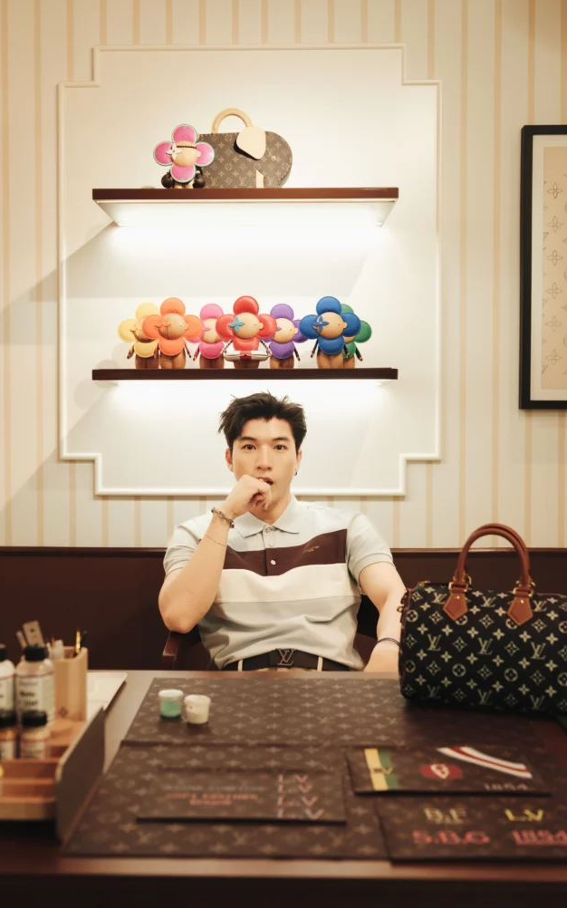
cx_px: 265
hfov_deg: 32.7
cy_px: 452
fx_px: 965
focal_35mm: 39
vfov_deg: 50.4
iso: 2000
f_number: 4
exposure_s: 1/125
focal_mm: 45
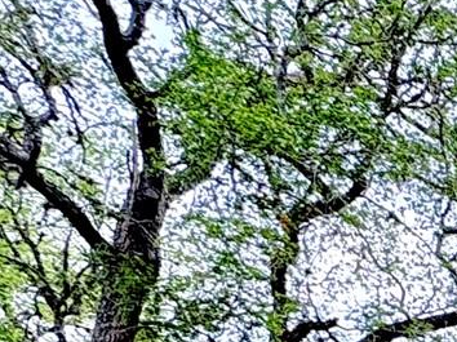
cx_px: 1176
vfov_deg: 14.2
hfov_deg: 13.8
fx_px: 1069
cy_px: 747
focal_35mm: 81
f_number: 2.2
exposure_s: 1/108
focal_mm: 2.22
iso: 50
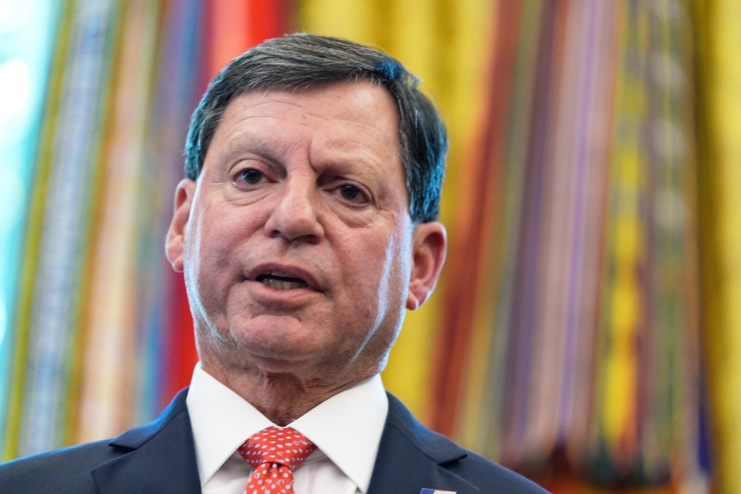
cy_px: 247
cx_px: 370
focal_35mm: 194
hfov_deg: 10.6
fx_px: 3993
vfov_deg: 7.1
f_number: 3.2
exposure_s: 1/320
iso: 3200
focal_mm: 194
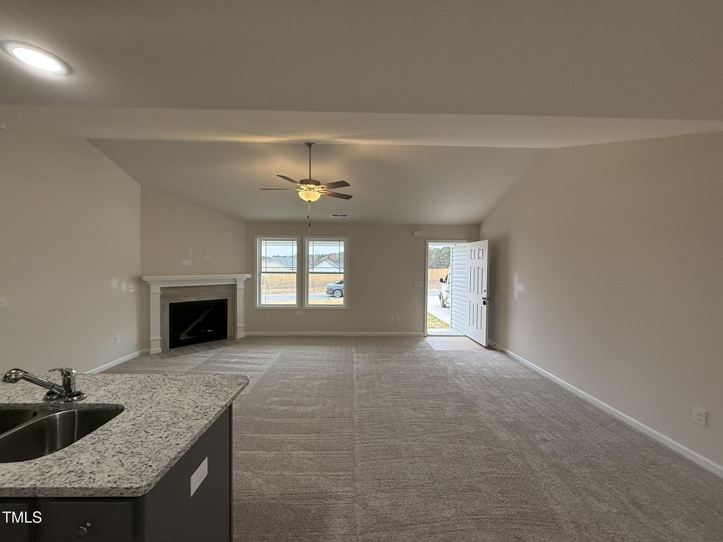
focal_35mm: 14
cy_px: 271
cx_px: 362
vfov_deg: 85.7
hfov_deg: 102.1
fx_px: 292
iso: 125
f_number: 2.2
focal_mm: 2.22
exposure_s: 1/120
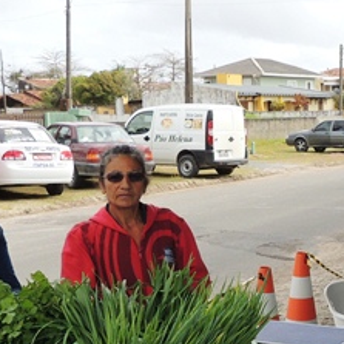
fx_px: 854
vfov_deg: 22.4
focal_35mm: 76
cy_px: 281
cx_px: 273
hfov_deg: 22.5
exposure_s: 1/640
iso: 100
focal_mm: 4.3
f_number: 3
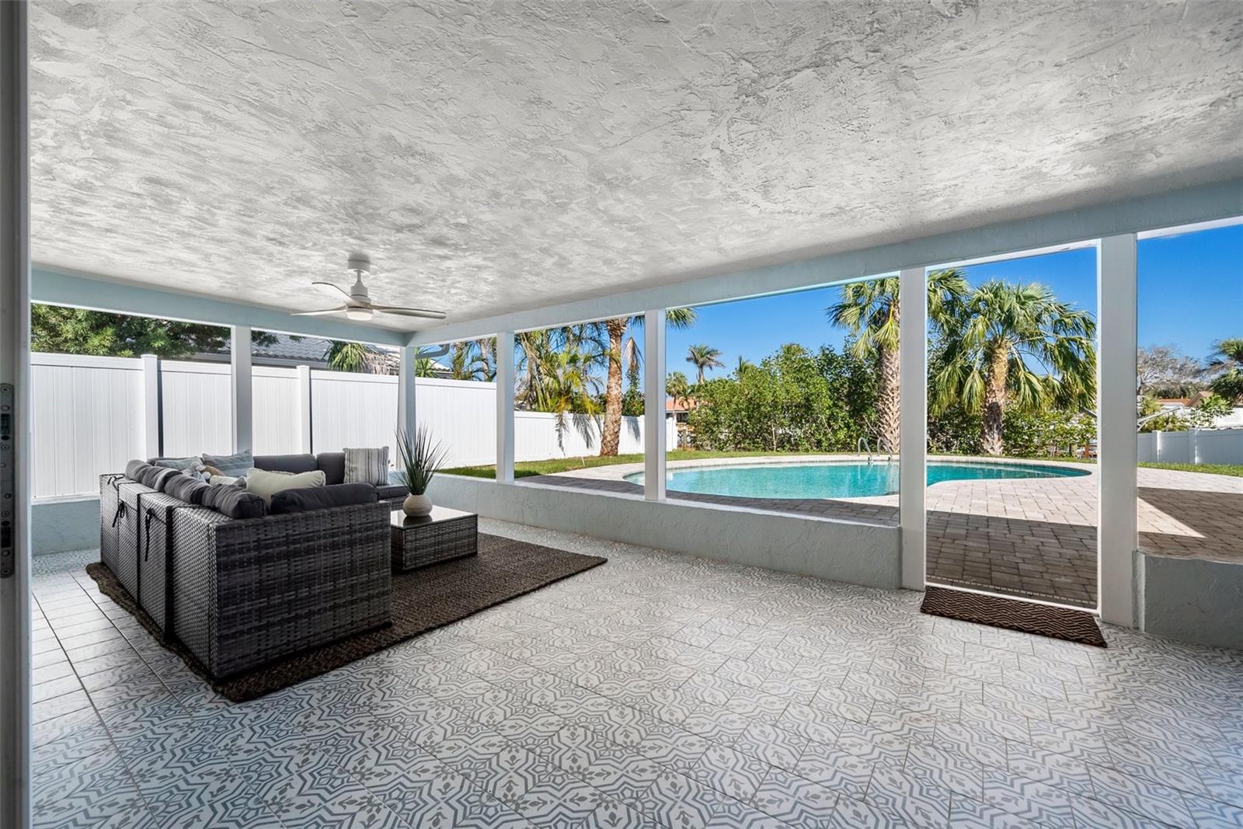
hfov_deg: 104.2
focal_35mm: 14
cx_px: 622
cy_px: 414
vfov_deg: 81.2
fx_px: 483
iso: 250
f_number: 9
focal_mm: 14
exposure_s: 1/1250
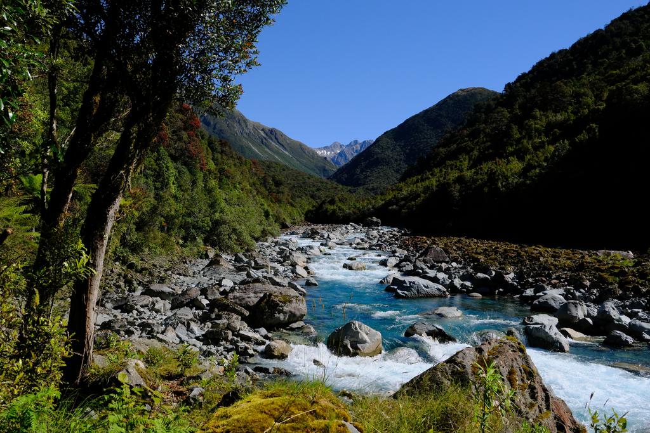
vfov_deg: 37.9
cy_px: 216
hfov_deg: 54.4
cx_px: 325
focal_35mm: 35
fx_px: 632
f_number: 8
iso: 640
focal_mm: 23
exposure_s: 1/1600
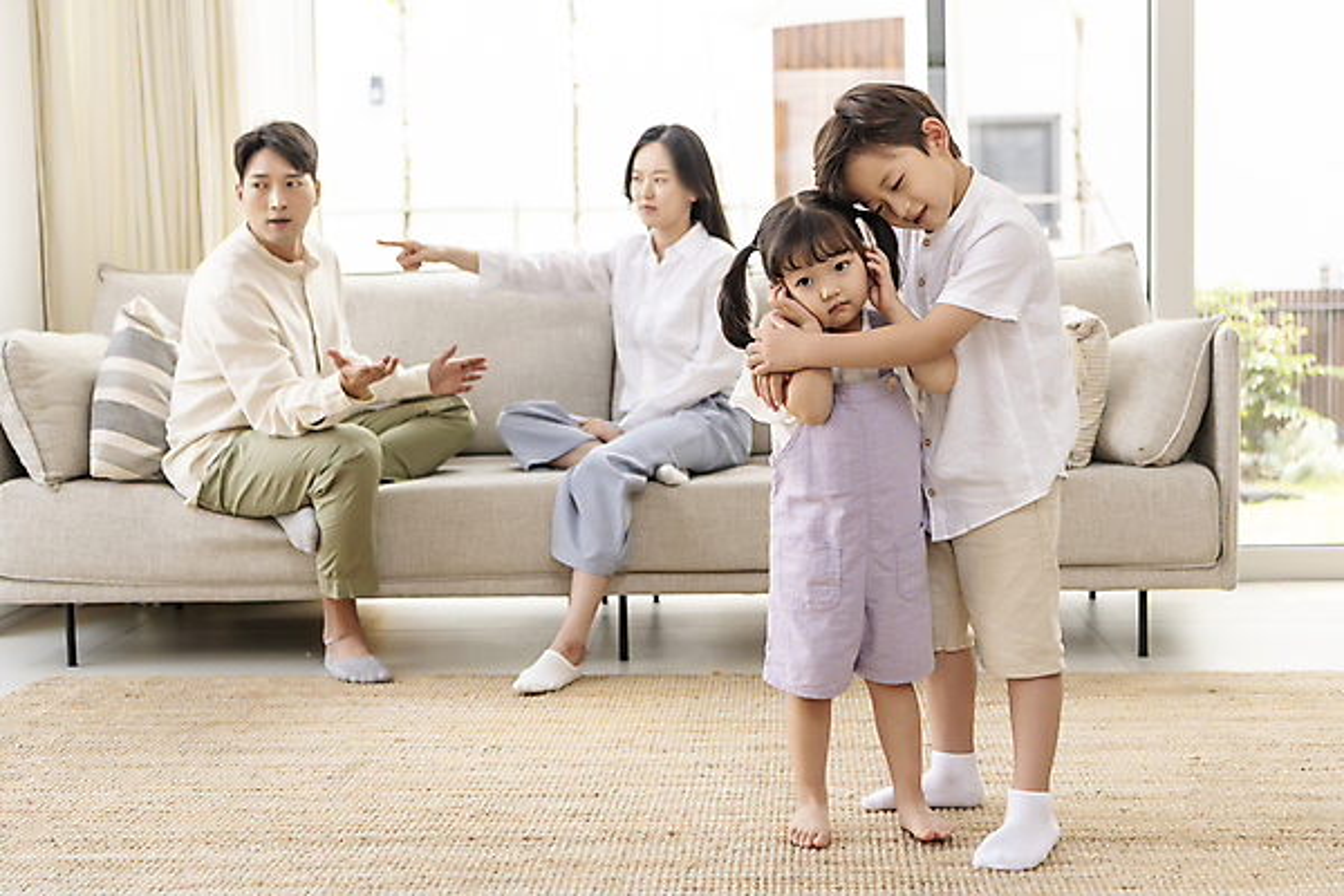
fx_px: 1792
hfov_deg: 41.1
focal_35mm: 48
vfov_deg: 28.1
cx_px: 672
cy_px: 448
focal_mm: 48
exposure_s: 1/160
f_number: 2.8
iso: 250
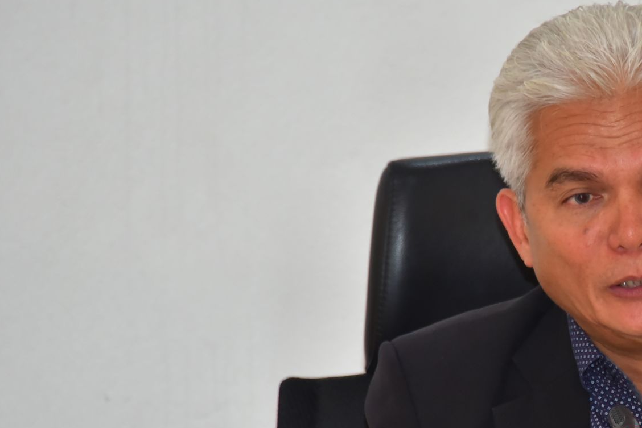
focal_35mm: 554
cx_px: 653
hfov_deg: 3.7
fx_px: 9883
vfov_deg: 2.5
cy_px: 396
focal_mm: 250
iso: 2000
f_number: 5.6
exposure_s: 1/125
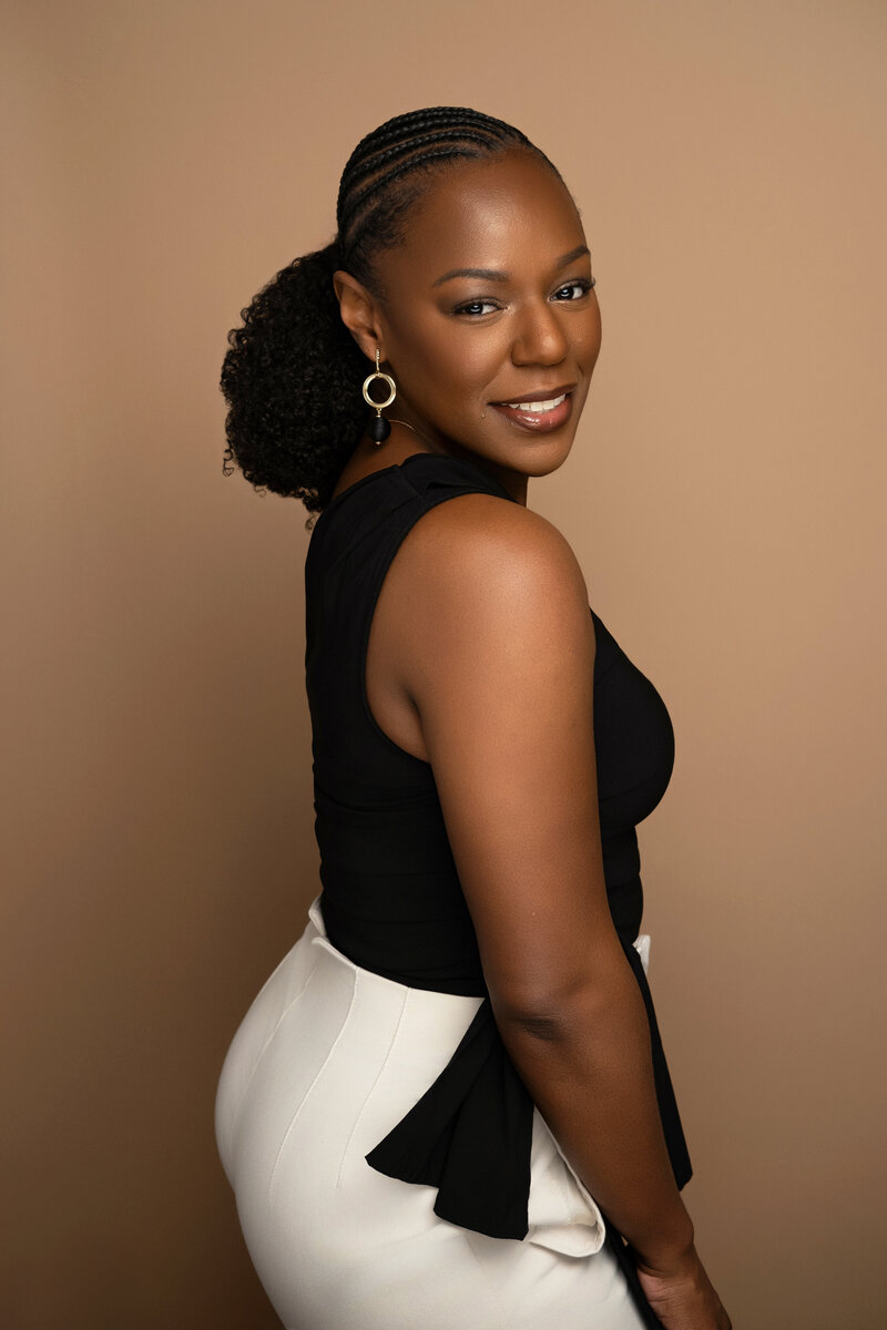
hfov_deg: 25.5
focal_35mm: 53
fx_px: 1959
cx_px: 444
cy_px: 665
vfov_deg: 37.5
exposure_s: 1/250
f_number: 4
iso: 320
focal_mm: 35
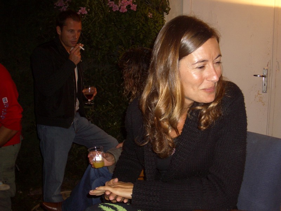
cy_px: 106
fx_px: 333
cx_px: 140
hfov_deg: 45.8
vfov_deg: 35.1
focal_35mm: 41
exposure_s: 1/60
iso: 100
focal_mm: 6.8
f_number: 2.8
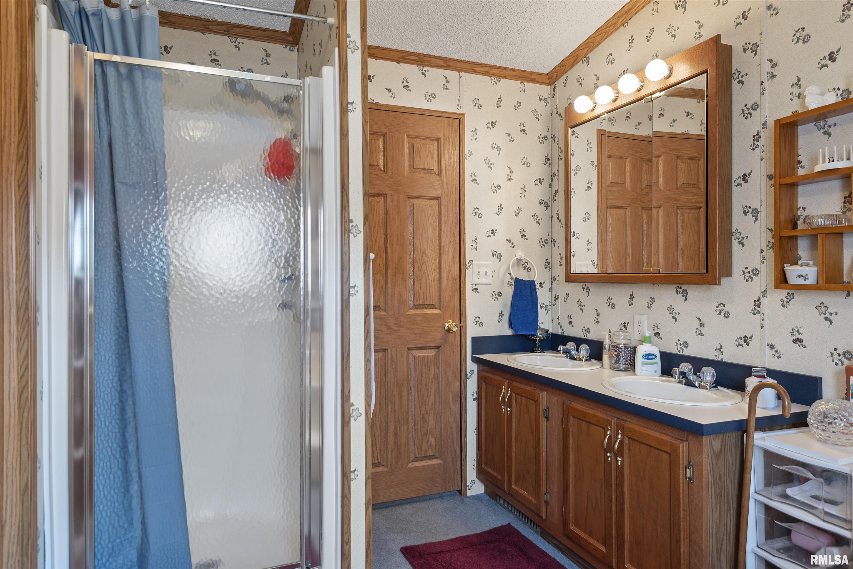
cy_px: 284
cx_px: 426
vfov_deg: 55.1
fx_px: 545
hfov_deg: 76.1
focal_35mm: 23
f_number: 8
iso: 250
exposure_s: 1/2
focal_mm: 23
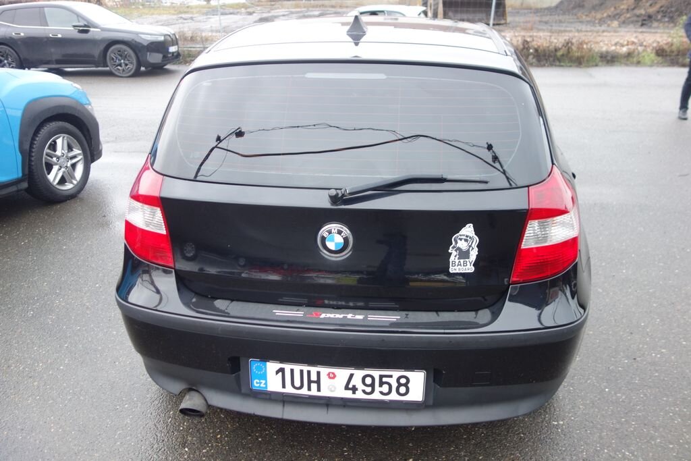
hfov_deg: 65.5
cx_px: 346
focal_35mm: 28
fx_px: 537
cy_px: 230
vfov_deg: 46.4
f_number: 1.8
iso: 125
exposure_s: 1/40
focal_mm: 10.4
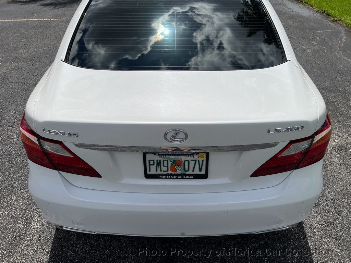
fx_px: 264
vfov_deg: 53.1
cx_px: 176
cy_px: 132
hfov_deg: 67.3
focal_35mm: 26
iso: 50
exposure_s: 1/16393
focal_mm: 5.7
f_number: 1.5
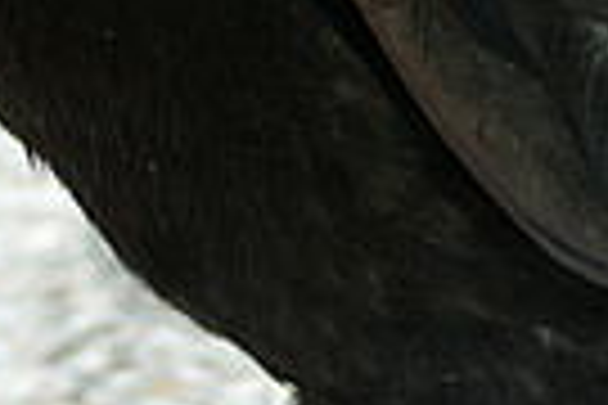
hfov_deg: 3.1
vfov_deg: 2.1
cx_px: 153
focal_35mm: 665
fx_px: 11229
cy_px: -72
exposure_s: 1/125
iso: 100
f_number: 4.5
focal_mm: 75
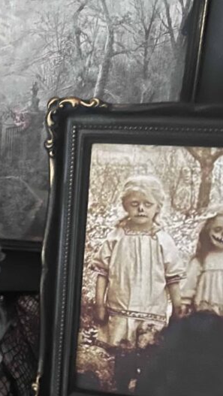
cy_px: 192
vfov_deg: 37.8
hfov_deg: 19.1
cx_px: -113
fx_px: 577
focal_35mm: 55
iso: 1000
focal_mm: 5.7
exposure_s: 1/20
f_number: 1.5
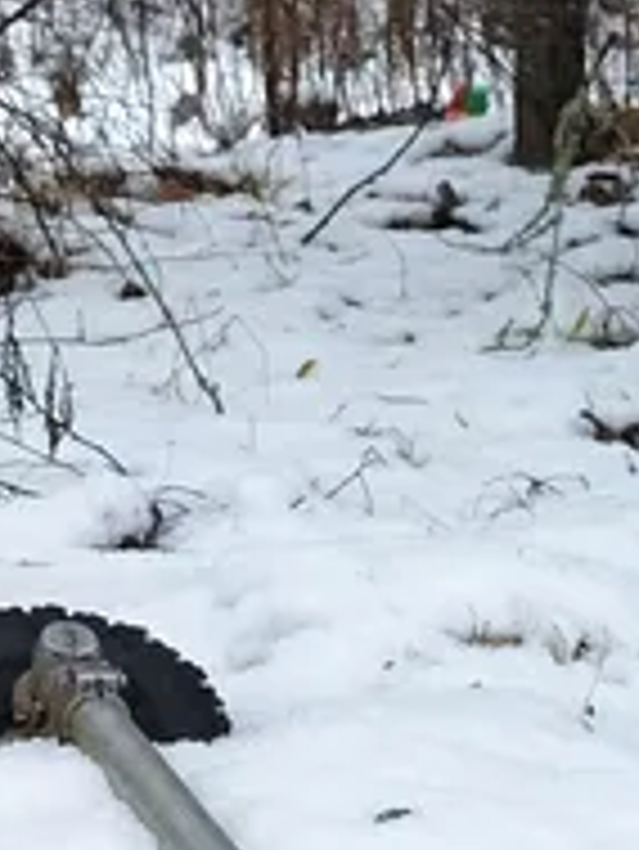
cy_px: 872
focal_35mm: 130
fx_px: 3196
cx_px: 698
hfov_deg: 11.3
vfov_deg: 14.9
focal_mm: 5.24
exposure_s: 1/60
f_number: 1.7
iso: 160
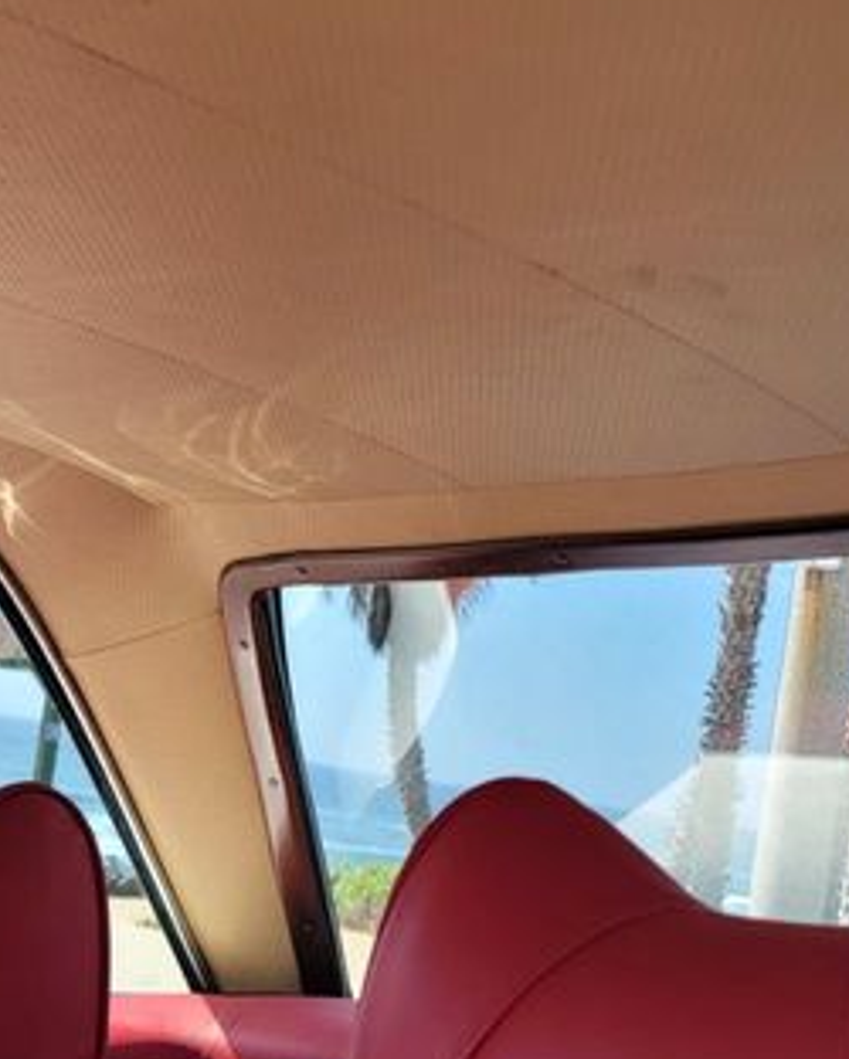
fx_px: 1506
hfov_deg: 31.4
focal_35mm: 48
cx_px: 513
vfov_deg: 38.5
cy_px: 401
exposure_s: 1/500
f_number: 1.8
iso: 16
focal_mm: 6.7
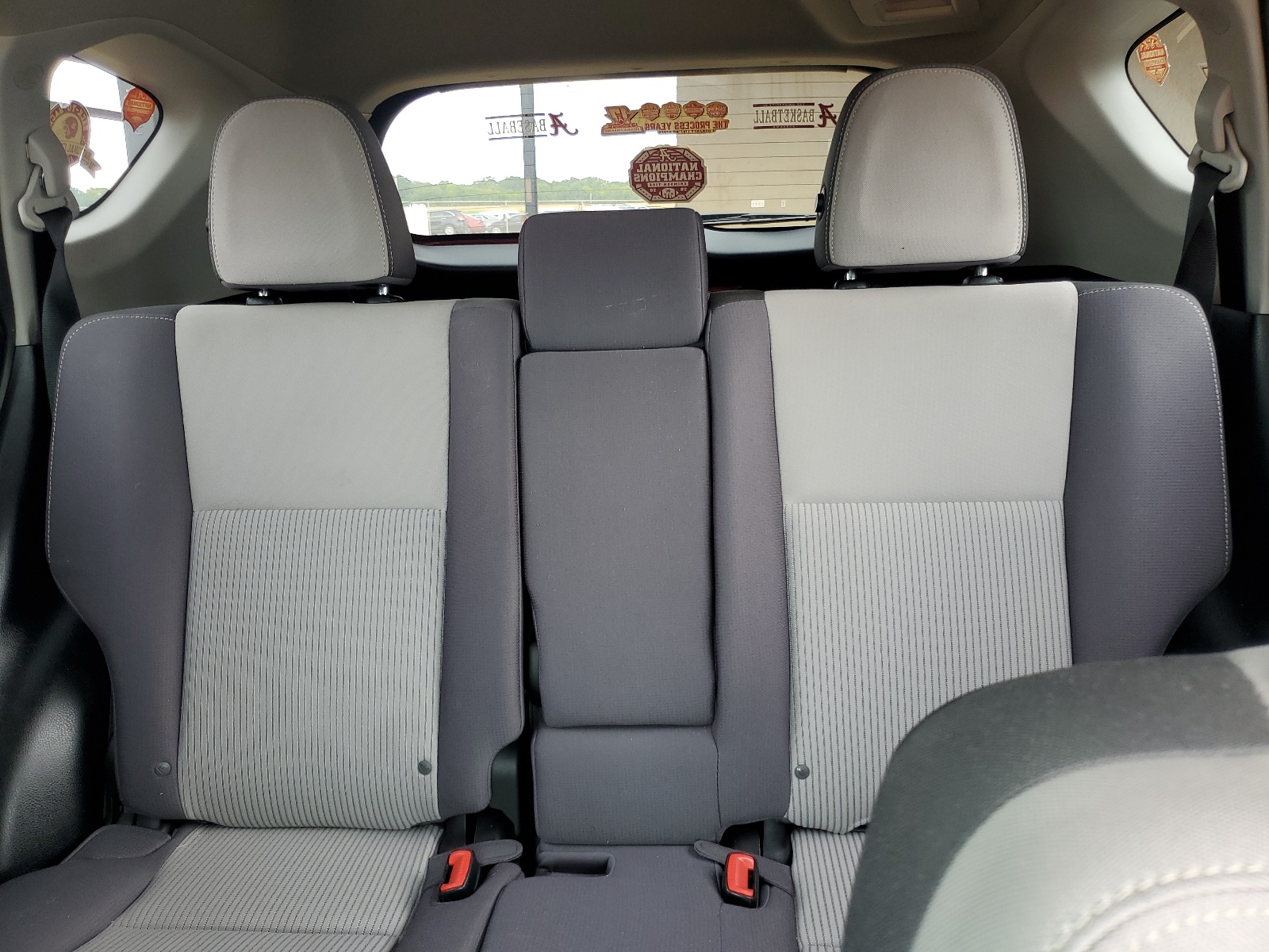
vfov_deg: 53.1
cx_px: 634
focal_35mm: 26
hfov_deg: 67.3
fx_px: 953
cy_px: 476
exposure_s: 1/60.2
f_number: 1.5
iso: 53
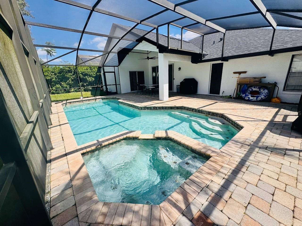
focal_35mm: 14
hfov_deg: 102.1
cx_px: 151
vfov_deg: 85.7
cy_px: 113
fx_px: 122
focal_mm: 2.22
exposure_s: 1/1217
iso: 50
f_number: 2.2
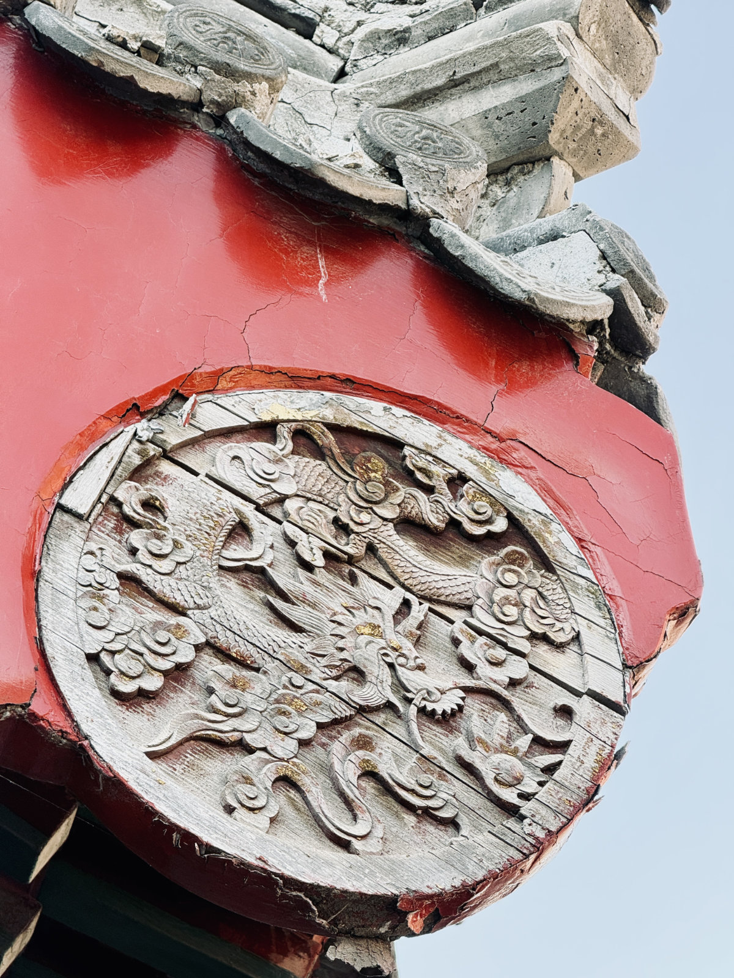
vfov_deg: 16.4
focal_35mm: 120
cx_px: 367
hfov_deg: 12.3
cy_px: 489
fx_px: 3393
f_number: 2.8
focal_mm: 15.7
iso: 125
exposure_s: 1/99
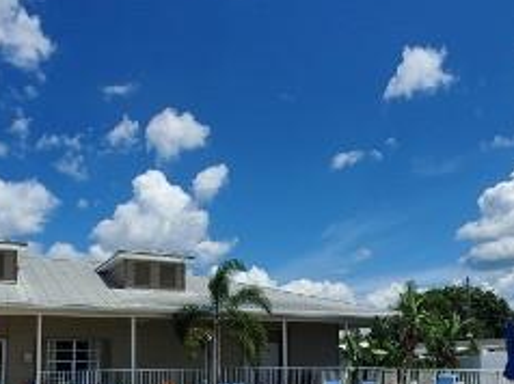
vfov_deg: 39.0
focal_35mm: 35
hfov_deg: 52.7
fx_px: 519
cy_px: 311
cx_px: 253
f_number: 2.2
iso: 50
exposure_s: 1/2222
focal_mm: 1.8
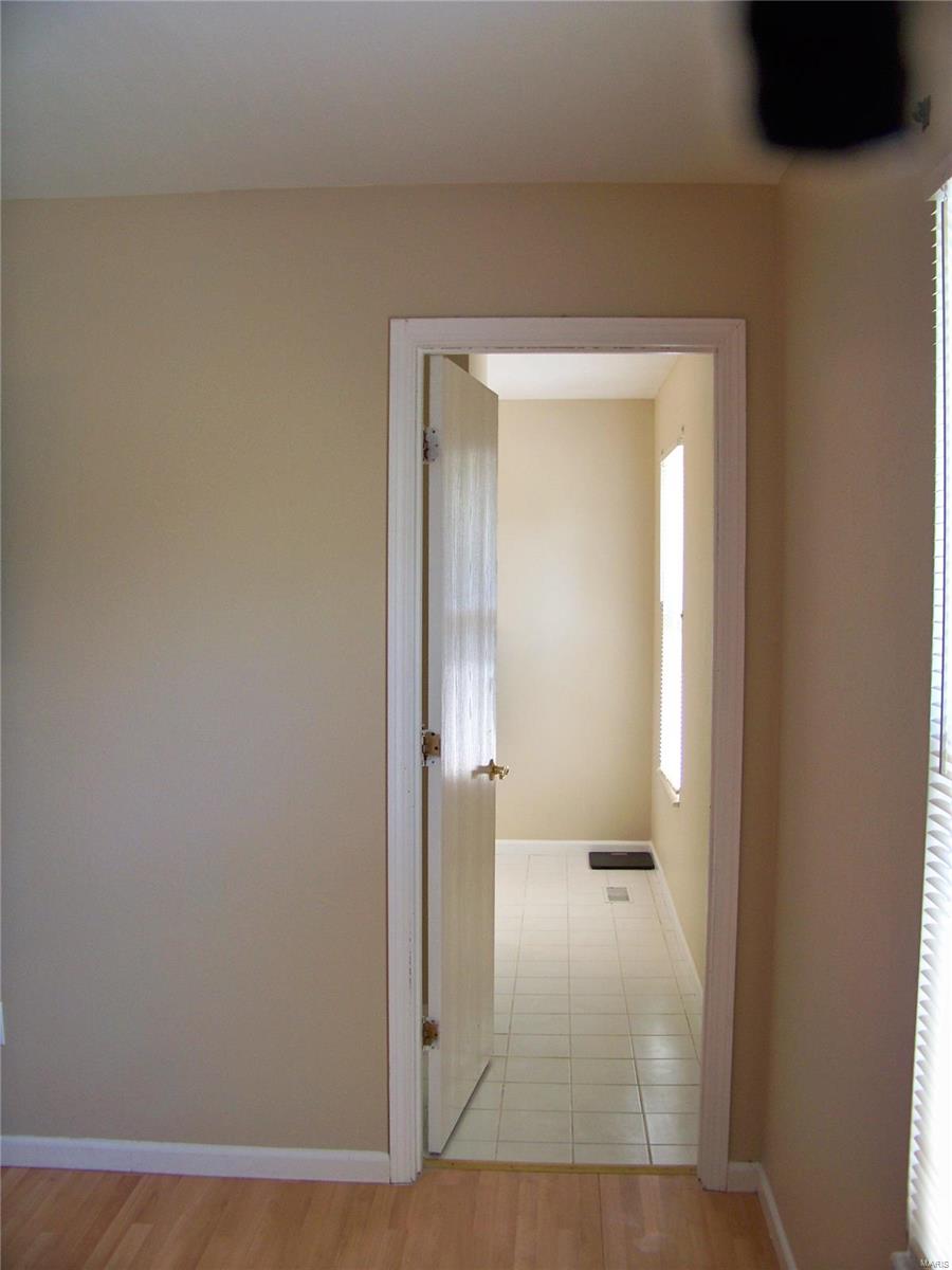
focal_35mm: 33
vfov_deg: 55.4
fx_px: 1210
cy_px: 635
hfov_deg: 42.9
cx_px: 476
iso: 100
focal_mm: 5.85
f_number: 2.8
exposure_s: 1/30
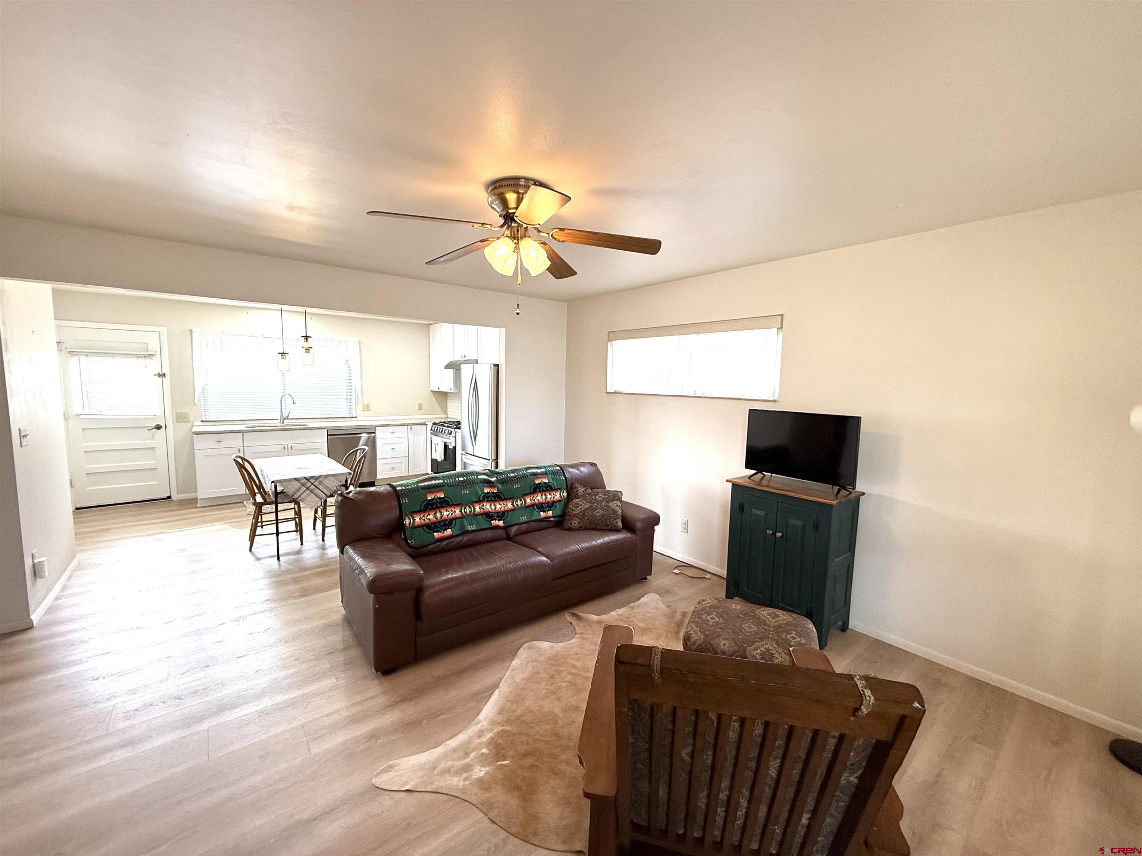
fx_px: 462
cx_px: 571
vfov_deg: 85.7
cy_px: 428
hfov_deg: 102.1
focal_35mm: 14
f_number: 2.2
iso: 125
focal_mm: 2.22
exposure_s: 1/120
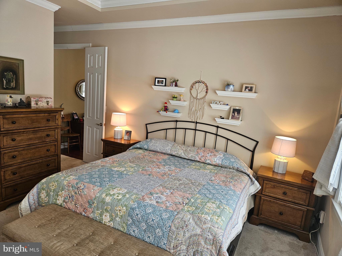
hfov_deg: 73.9
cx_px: 171
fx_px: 227
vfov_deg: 58.9
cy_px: 128
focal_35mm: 23
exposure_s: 1/120
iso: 125
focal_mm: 5.4
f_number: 1.8
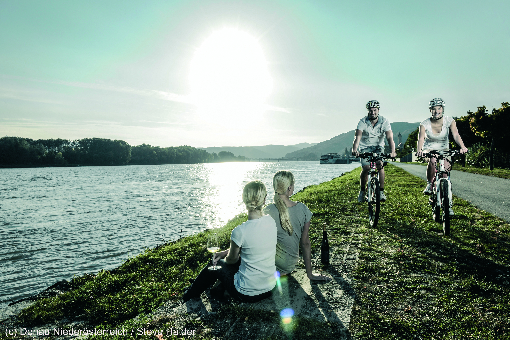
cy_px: 170
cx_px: 255
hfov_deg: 73.7
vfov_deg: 53.1
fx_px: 340
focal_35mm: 24
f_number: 16
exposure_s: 1/100
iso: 100
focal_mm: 24
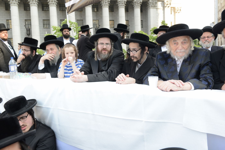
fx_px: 181
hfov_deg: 63.7
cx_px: 112
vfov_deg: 45.0
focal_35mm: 29
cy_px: 75
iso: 400
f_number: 8
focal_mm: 29
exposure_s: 1/100
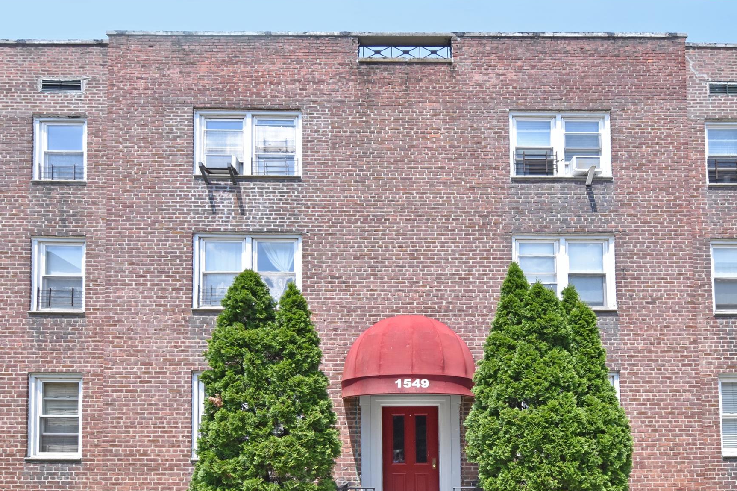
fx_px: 401
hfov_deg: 84.9
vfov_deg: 62.5
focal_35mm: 20
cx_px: 409
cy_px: 287
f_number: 14
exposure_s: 1/250
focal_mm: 11
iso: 500
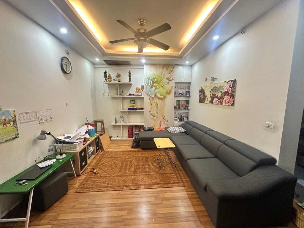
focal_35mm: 14
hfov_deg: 102.1
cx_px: 152
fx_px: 123
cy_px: 114
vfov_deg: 85.7
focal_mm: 2.22
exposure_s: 1/100
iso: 250
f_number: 2.2
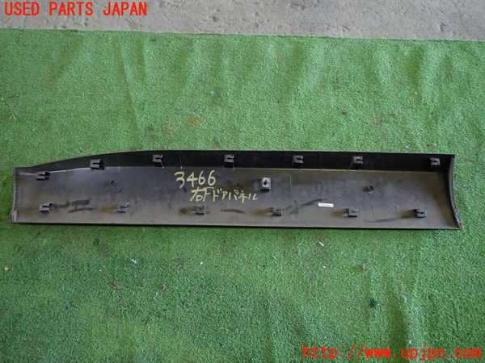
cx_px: 242
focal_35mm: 25
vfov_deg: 54.9
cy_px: 182
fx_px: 350
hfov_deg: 69.4
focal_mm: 4.5
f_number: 2
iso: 400
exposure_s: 1/30
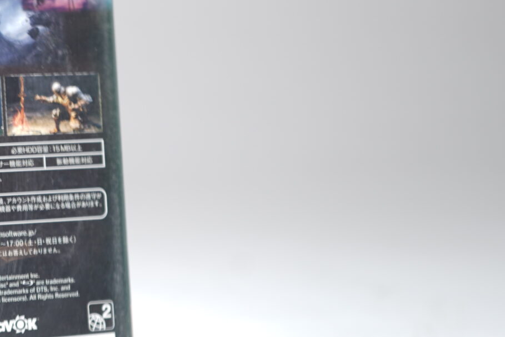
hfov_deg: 18.1
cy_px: 126
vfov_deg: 12.8
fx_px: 1501
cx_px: -116
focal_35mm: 107
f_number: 4.5
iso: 64
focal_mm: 38
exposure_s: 1/3
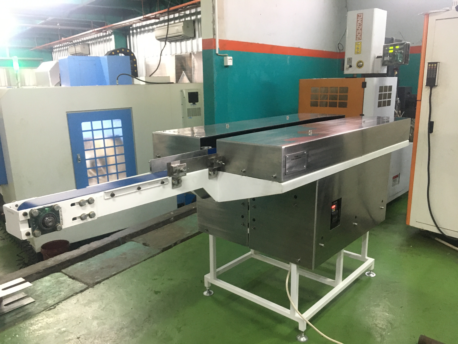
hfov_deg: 61.7
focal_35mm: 29
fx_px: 384
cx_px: 229
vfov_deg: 48.2
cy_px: 172
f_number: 2.2
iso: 200
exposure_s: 1/17
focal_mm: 4.15
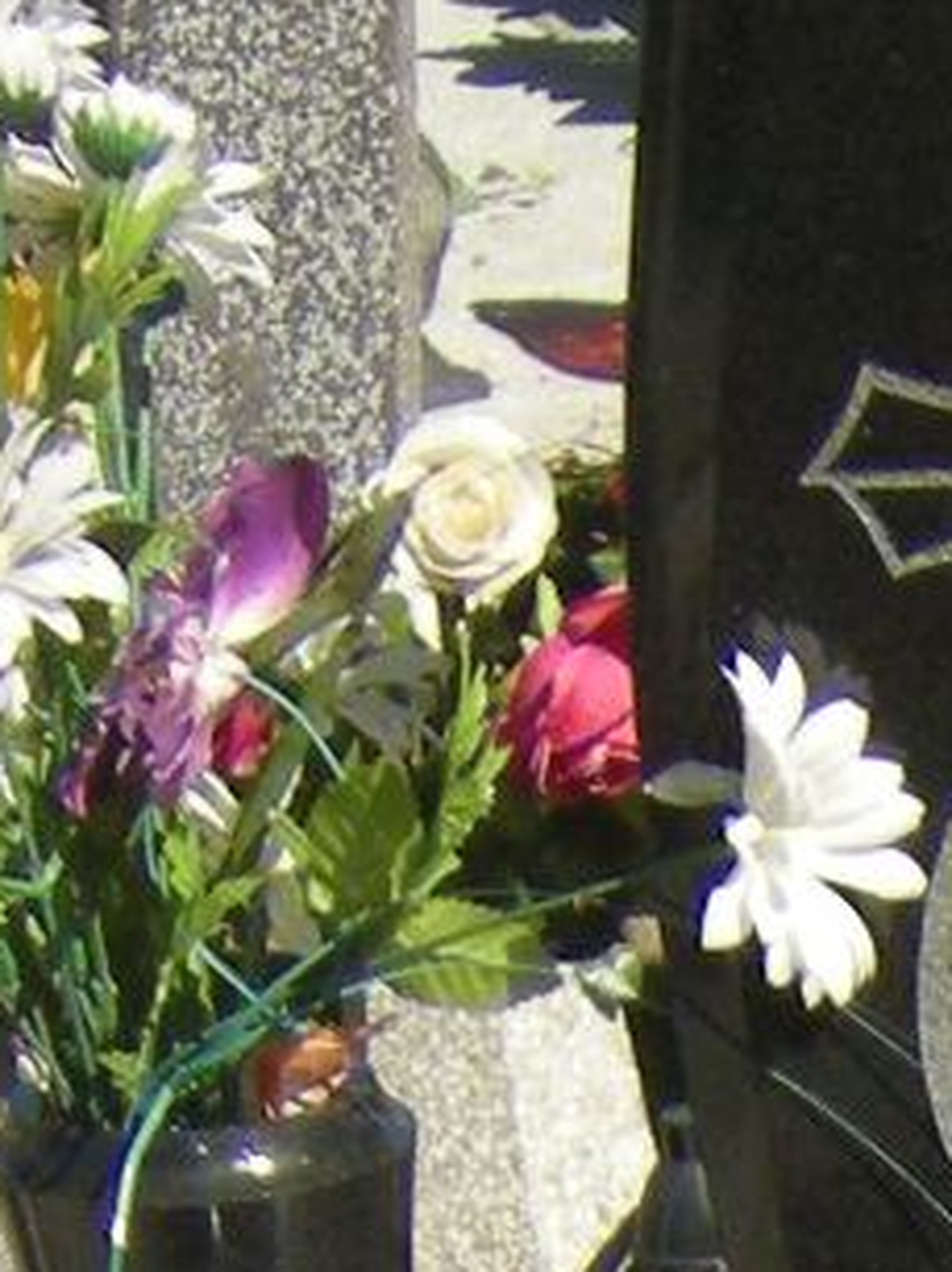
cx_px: 2540
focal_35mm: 197
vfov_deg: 8.8
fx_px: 7234
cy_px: 3409
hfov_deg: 7.0
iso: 91
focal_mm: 5.3
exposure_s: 1/223
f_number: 5.8
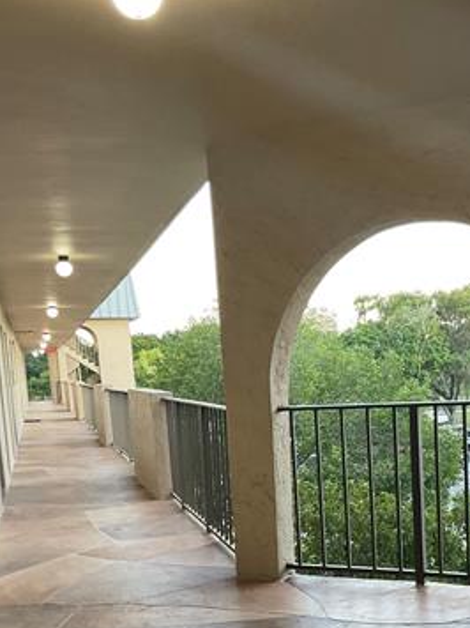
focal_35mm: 49
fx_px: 888
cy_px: 495
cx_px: 355
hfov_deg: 29.2
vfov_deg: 37.6
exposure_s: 1/60
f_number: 1.8
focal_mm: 3
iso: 160
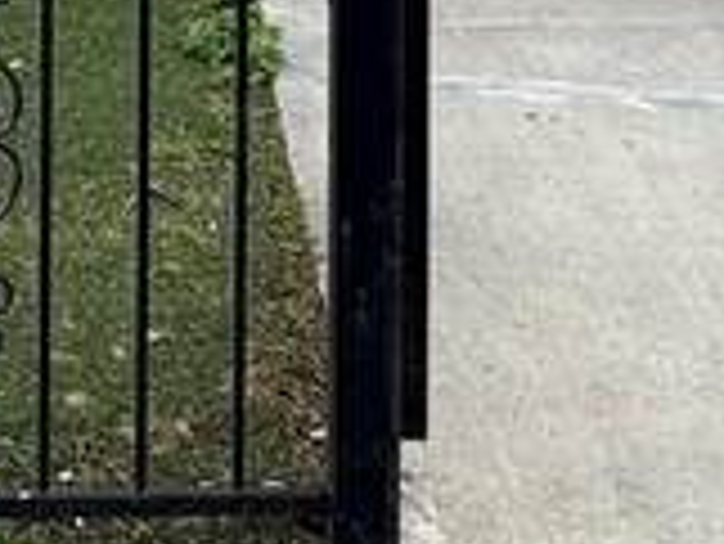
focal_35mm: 111
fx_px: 2323
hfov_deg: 17.5
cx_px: 81
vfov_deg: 11.7
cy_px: -611
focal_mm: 2.22
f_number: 2.2
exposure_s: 1/187
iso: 40
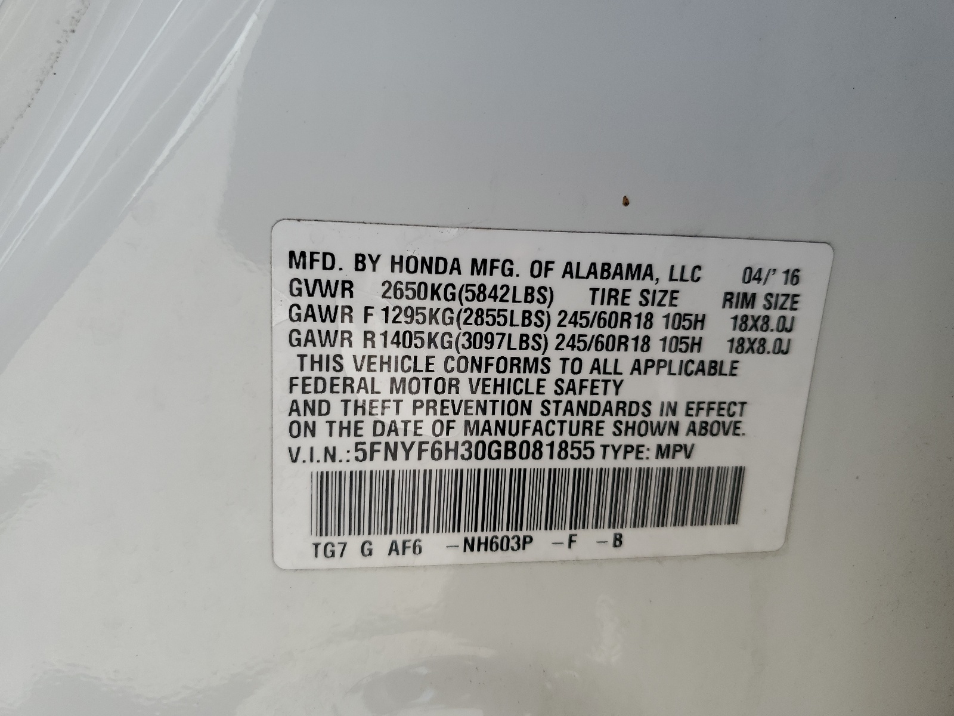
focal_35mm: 26
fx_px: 717
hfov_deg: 67.3
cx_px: 477
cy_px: 358
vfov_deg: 53.1
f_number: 1.5
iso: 50
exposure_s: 1/769
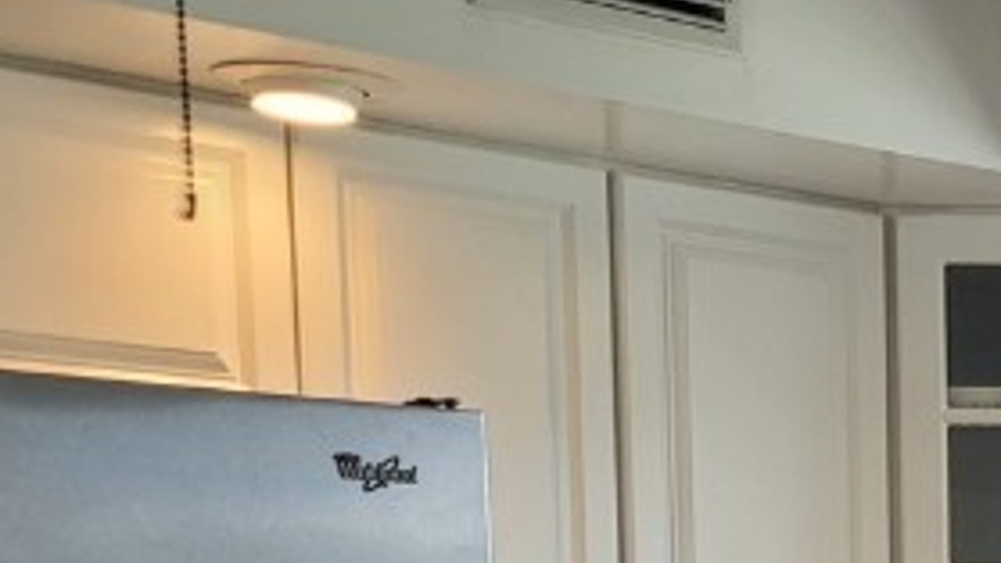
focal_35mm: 104
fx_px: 2761
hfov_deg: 18.8
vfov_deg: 10.6
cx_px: 1374
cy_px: 1148
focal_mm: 5.4
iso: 125
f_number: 1.8
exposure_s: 1/120
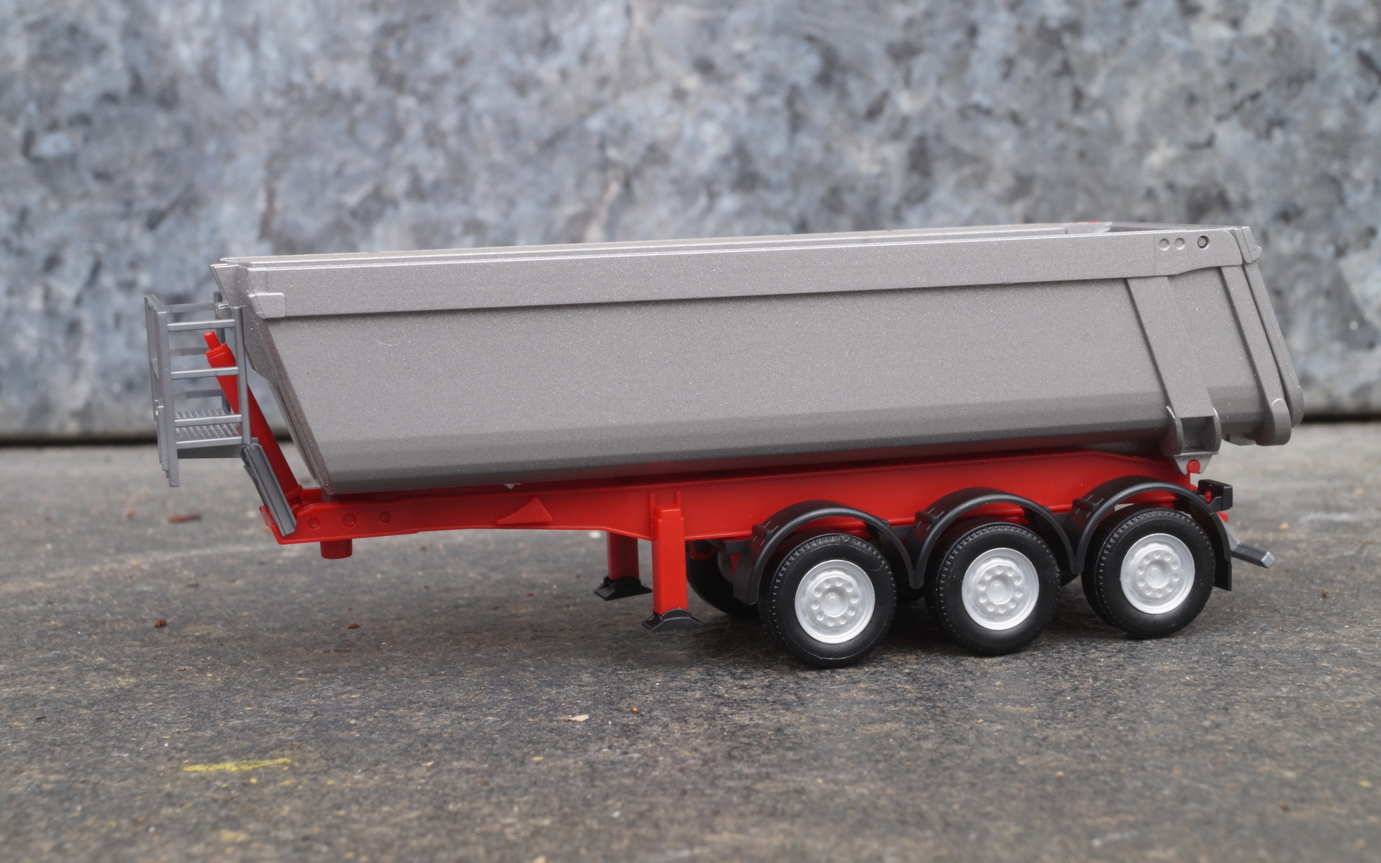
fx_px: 2616
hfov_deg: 29.6
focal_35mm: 70
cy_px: 408
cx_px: 690
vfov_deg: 18.7
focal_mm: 45
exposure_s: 1/80
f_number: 22
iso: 640
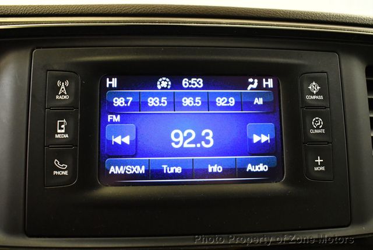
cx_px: 186
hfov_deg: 53.1
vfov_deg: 36.9
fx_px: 373
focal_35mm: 36
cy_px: 125
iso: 3200
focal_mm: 18
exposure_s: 1/100
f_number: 3.5
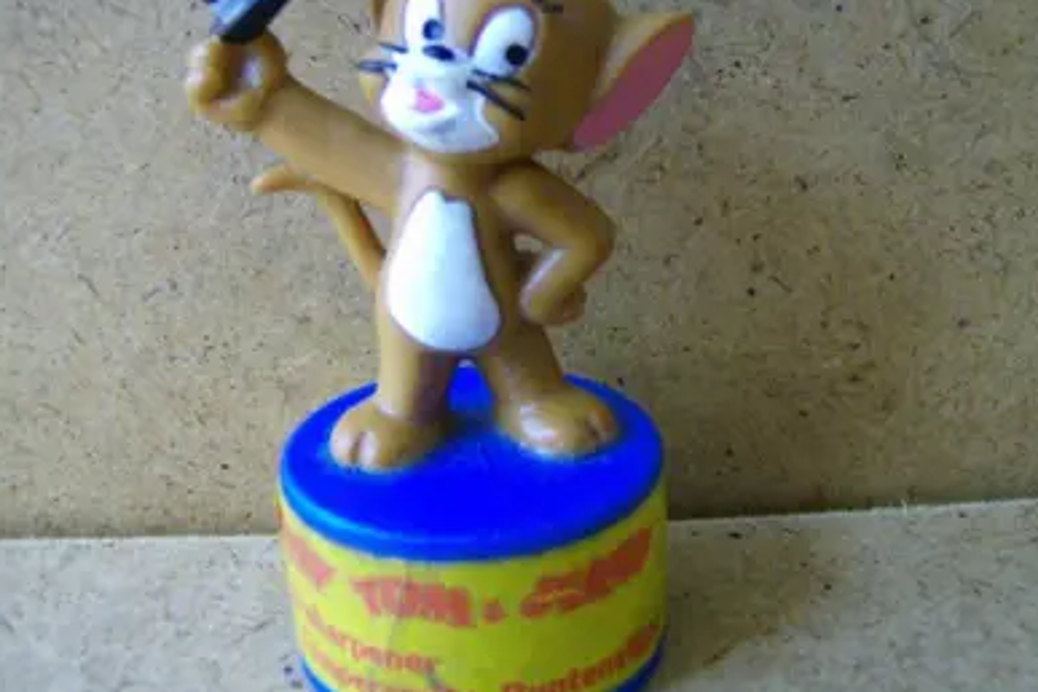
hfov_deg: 42.7
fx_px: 1326
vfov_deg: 29.2
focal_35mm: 46
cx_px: 565
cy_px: 271
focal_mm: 6
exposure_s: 1/64
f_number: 2.8
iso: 161
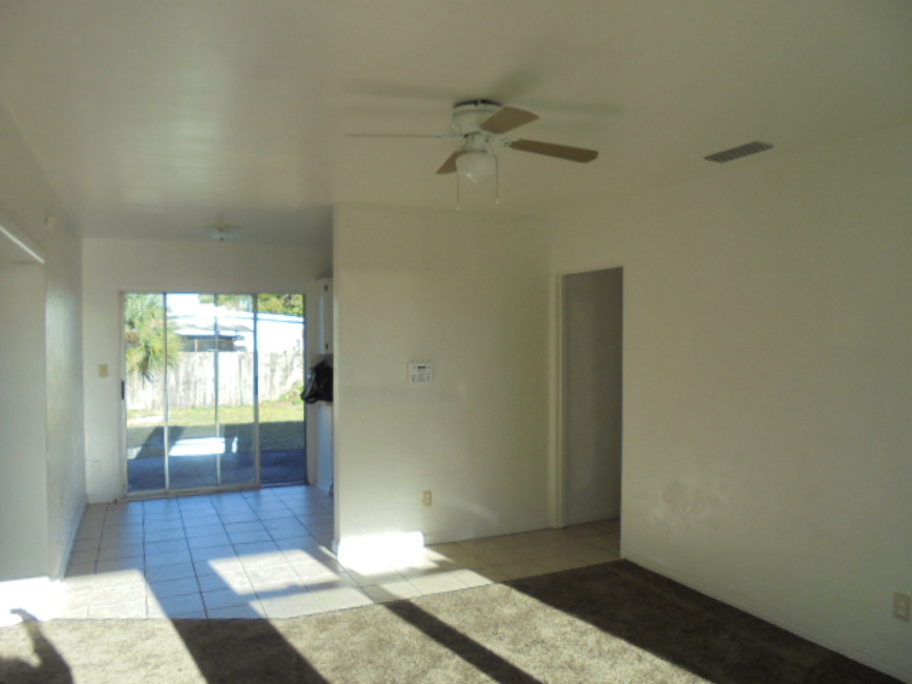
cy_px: 342
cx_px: 456
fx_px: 685
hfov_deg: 67.3
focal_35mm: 26
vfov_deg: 53.1
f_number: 3.5
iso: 100
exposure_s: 1/200
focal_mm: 4.6
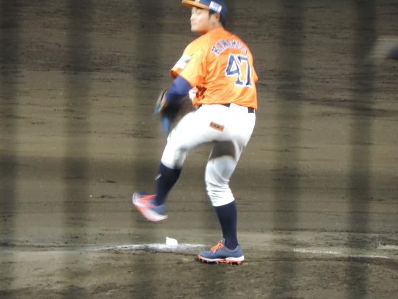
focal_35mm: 656
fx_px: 7542
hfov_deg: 3.0
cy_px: 140
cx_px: 182
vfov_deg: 2.3
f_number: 4.9
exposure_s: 1/30
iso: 800
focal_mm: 107
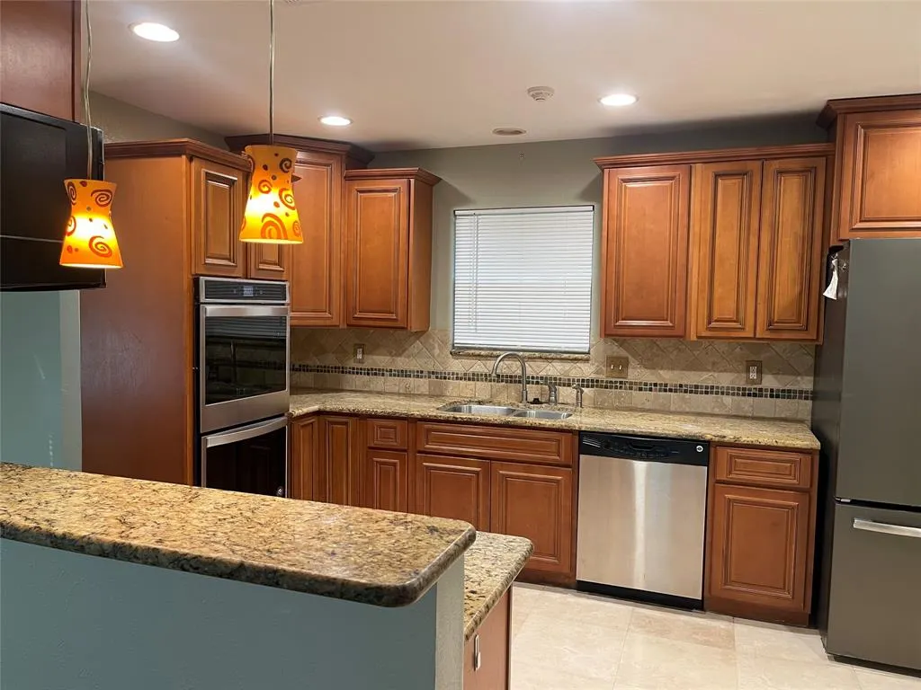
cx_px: 460
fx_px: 665
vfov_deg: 54.9
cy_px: 345
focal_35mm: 25
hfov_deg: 69.4
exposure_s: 1/60
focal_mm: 5.1
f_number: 1.6
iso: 200
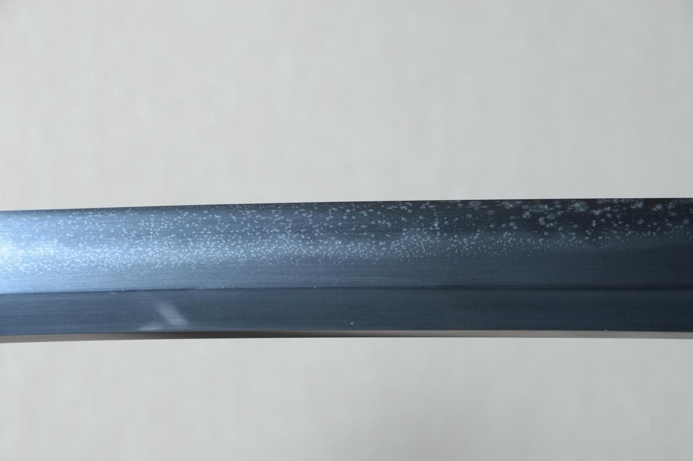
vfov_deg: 8.7
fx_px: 3029
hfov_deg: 13.1
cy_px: 230
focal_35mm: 158
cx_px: 346
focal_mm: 105
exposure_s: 1/2
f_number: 11
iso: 400
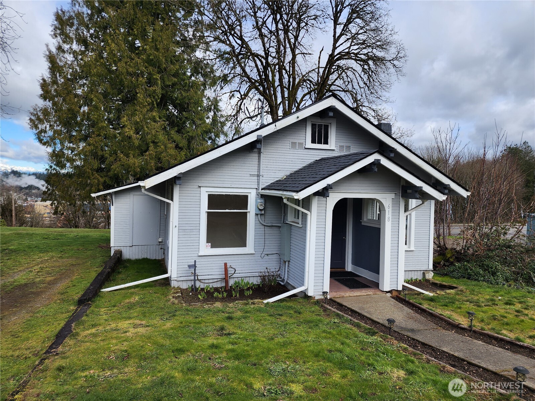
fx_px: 355
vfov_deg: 58.9
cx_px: 268
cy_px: 200
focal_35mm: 23
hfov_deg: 73.9
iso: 12
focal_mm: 6.4
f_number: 1.8
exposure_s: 1/533
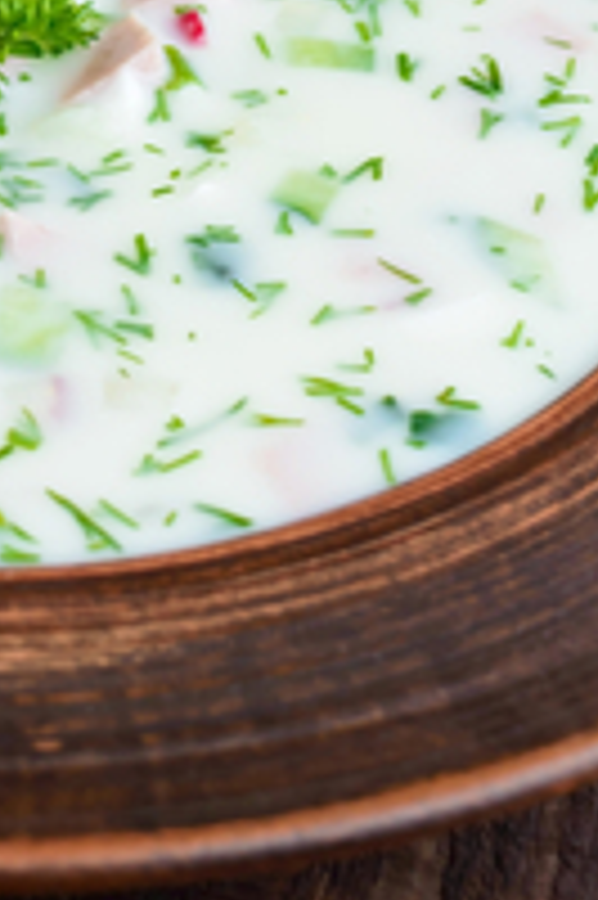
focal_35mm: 162
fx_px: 4043
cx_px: -94
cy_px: 47
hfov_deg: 8.4
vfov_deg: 12.6
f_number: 6.3
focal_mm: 36
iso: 200
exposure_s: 1/125
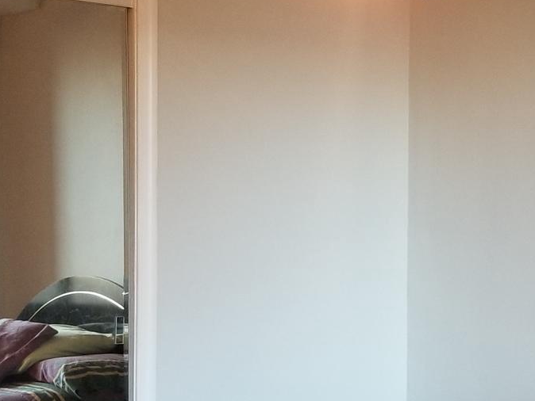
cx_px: 454
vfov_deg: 18.6
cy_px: 281
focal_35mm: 79
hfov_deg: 24.2
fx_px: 1221
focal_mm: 4.25
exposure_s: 1/60
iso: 160
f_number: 1.7
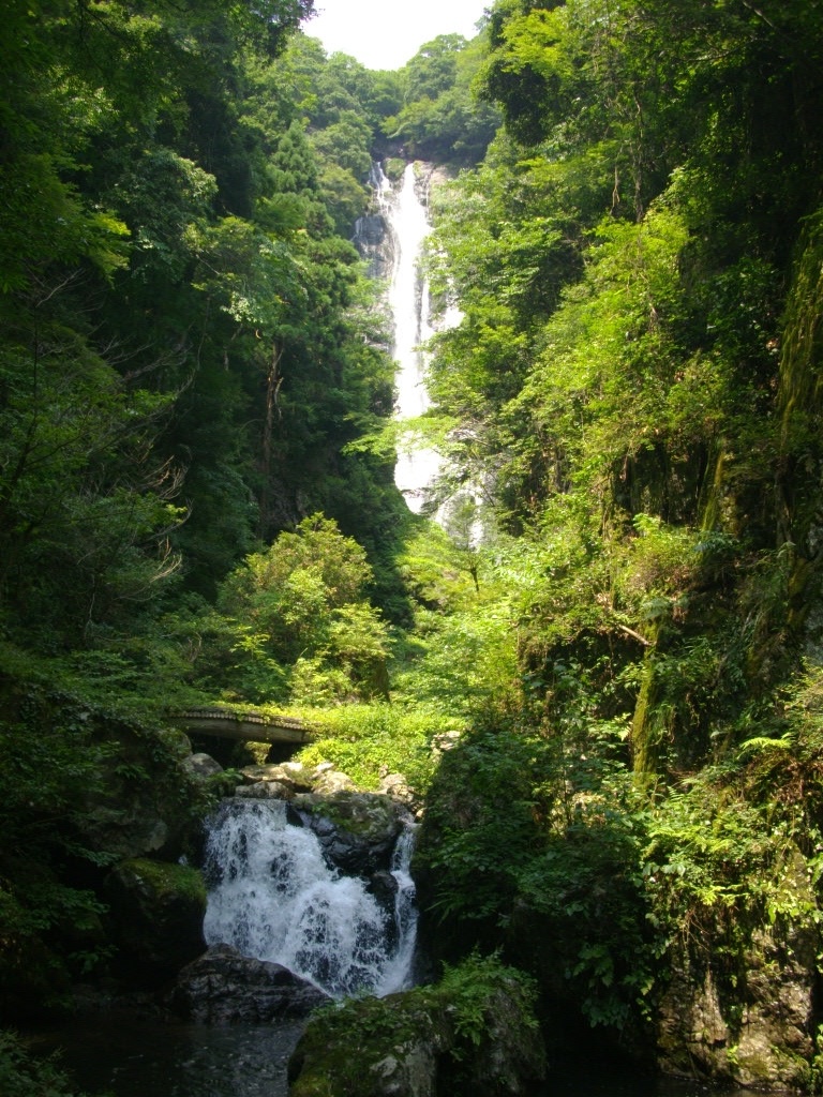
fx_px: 1173
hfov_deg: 38.7
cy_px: 548
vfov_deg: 50.1
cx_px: 412
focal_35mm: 37
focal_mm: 6.2
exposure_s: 1/320
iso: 100
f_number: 2.8
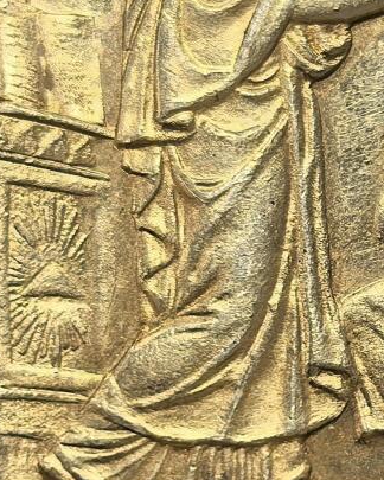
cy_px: 325
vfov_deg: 8.3
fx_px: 3324
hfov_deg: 6.6
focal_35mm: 234
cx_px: 407
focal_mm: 6.98
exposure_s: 1/100
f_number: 2
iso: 125
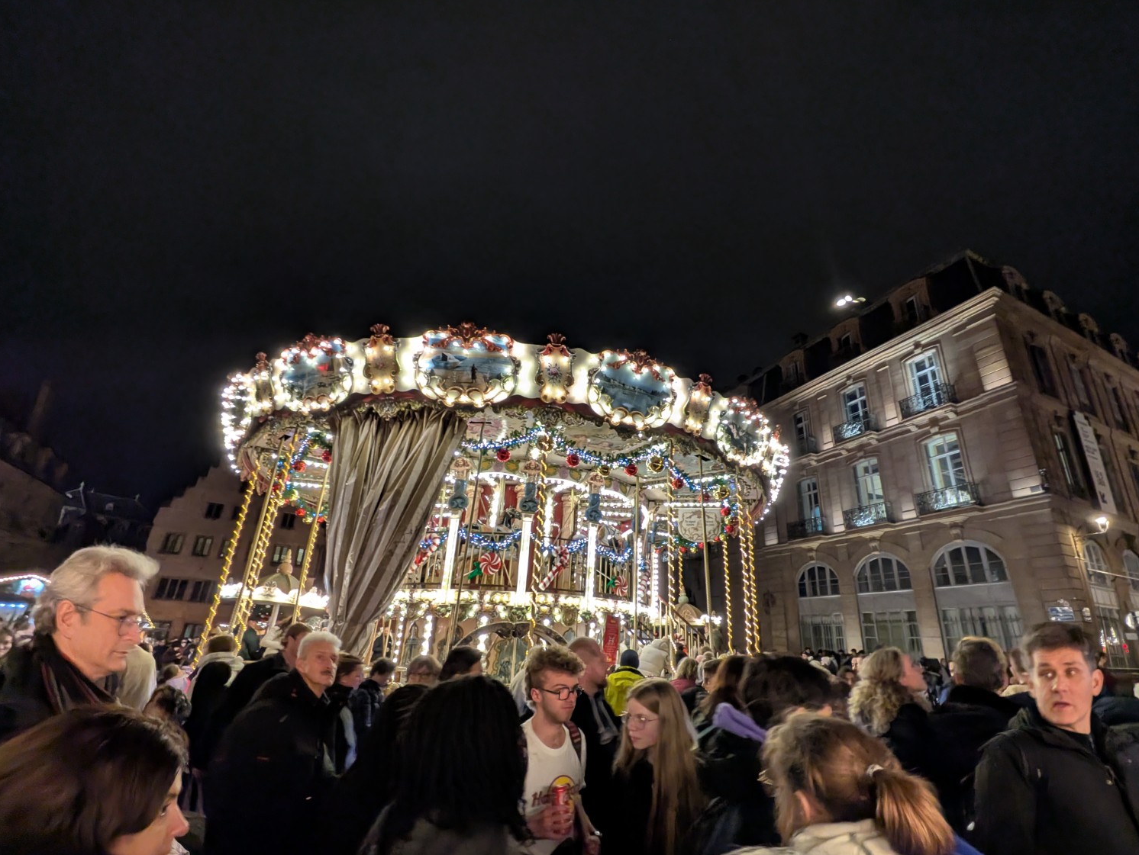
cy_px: 451
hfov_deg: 98.0
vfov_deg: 81.7
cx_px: 607
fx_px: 494
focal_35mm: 15
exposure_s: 1/25
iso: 166
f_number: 2.2
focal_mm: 1.83
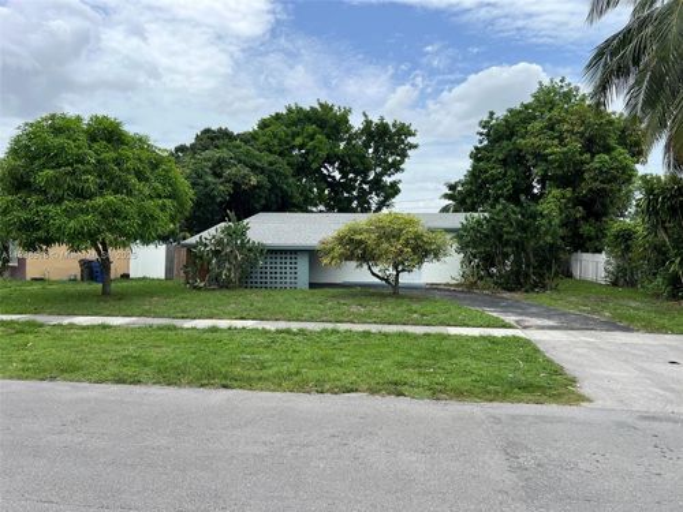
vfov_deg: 53.1
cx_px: 342
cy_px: 256
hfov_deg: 67.3
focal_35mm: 26
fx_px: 513
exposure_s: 1/3460
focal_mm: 5.7
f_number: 1.5
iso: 50
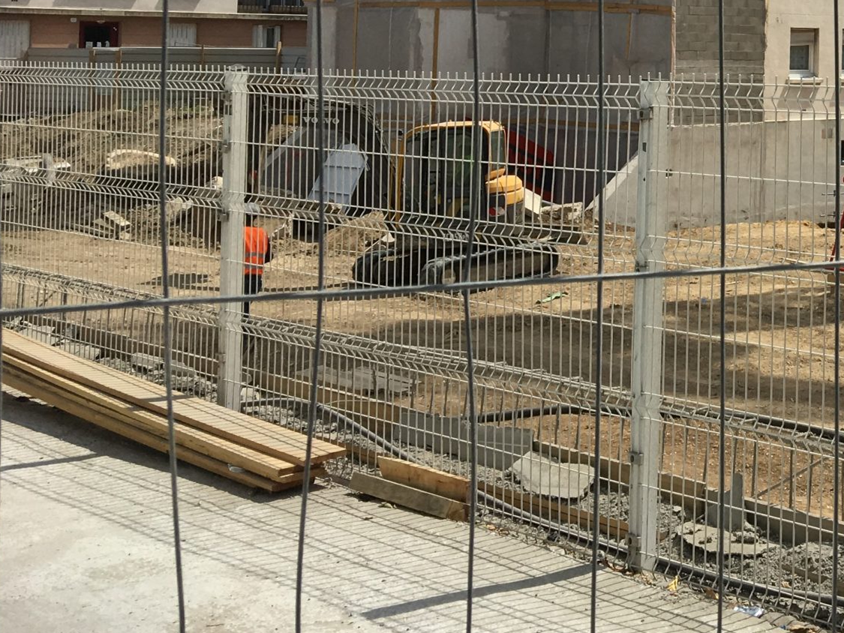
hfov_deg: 26.8
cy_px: -1
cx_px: 953
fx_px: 1609
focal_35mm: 66
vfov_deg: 21.5
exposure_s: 1/2747
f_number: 2.2
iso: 25
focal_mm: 4.15
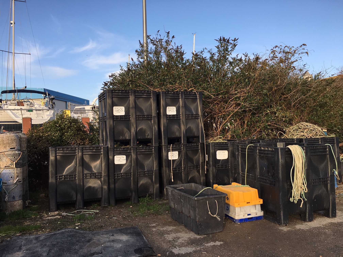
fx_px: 287
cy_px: 128
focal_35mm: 29
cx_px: 172
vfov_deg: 48.2
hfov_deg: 61.7
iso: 25
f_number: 2.2
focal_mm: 4.15
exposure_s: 1/516
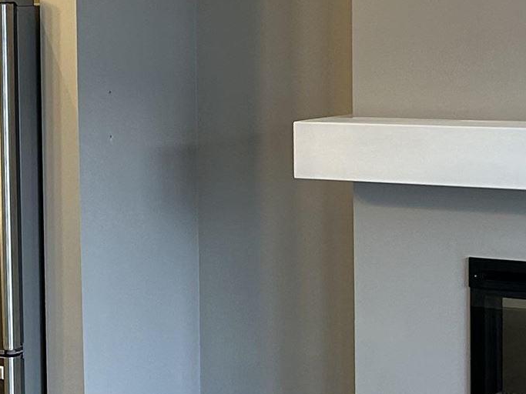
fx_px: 1778
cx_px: -146
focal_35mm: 117
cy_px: 84
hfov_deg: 16.0
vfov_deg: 12.6
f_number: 1.5
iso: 125
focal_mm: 5.7
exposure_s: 1/60
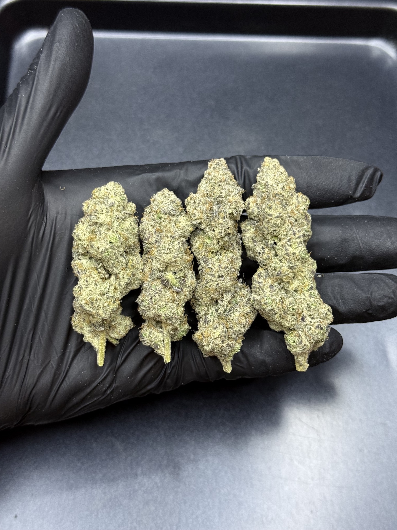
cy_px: 265
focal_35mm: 48
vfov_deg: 39.7
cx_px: 198
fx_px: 734
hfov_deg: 30.3
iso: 160
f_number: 1.78
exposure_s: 1/50
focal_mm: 6.76
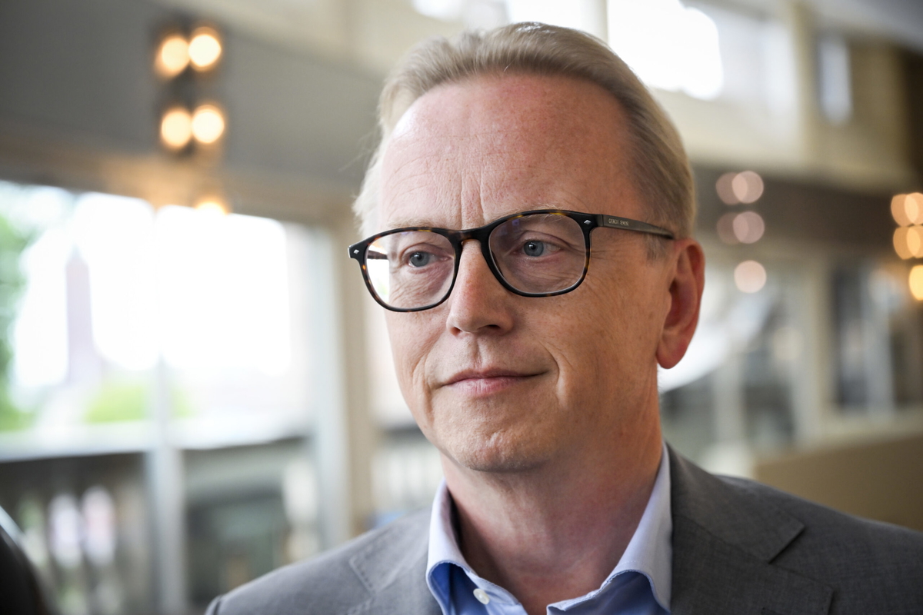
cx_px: 462
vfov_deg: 19.5
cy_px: 308
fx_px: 1795
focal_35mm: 70
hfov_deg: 28.8
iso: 1600
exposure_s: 1/250
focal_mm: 70
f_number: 4
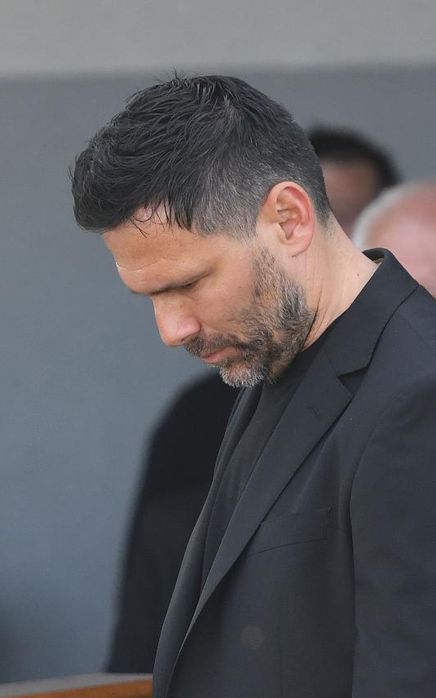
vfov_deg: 6.1
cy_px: 620
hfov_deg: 3.8
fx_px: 6521
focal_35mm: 343
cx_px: 227
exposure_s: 1/1000
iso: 400
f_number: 5
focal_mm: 180
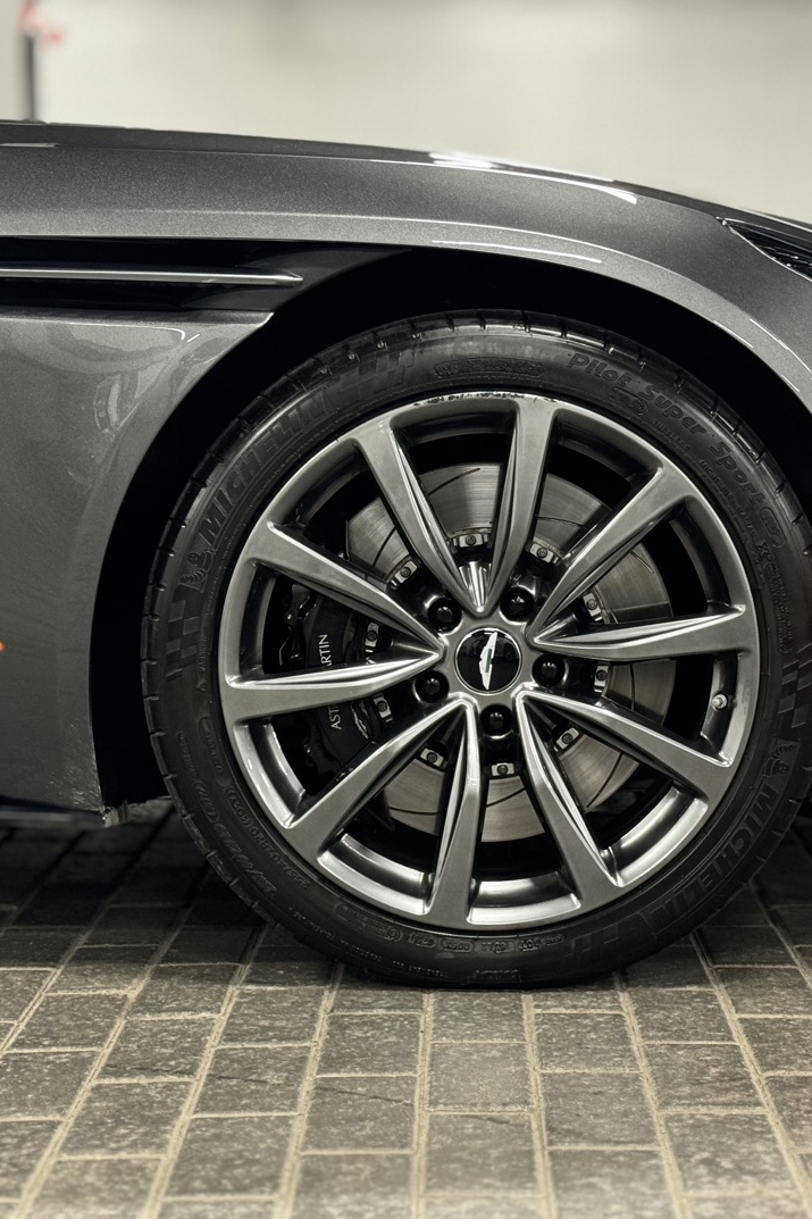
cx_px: 441
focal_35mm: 67
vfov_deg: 30.1
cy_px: 612
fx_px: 2267
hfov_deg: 20.3
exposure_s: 1/32
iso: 320
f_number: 1.78
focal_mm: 6.86
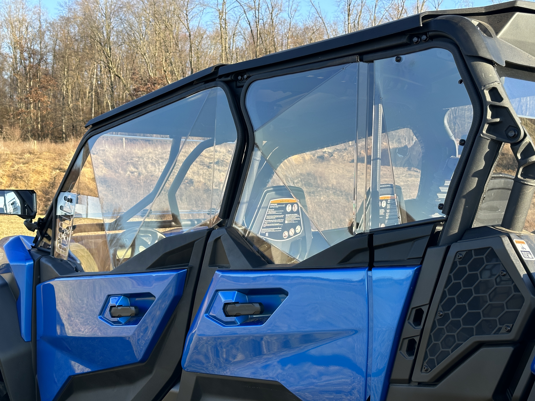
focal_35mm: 48
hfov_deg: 39.7
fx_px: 742
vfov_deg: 30.3
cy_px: 200
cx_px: 268
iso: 64
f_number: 1.78
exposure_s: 1/797
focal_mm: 6.86
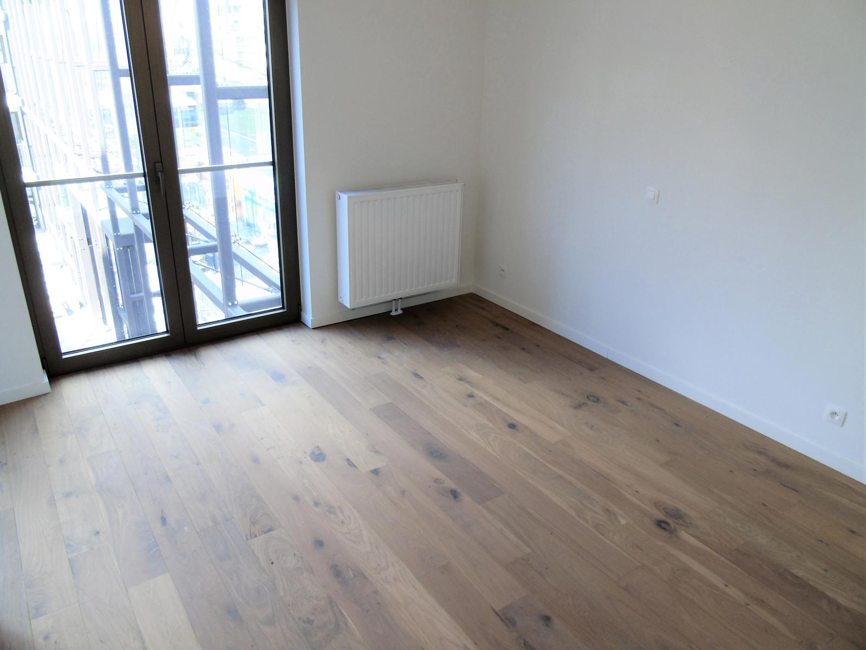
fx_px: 626
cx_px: 433
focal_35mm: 25
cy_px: 325
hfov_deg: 69.4
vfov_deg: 54.9
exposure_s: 1/30
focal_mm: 4.4
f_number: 3.4
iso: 100
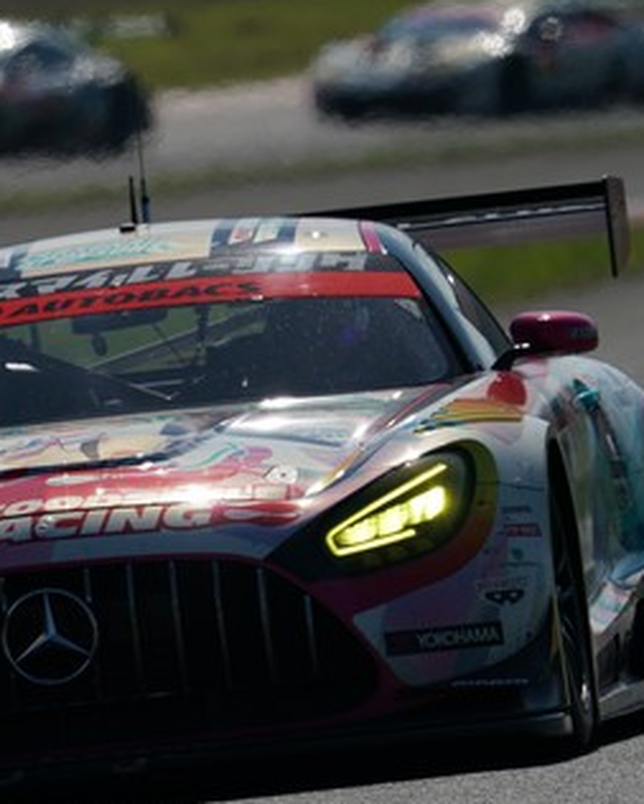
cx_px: -115
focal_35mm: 1282
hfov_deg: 1.2
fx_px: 30529
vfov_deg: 1.5
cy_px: 354
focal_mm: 600
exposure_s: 1/1600
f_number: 9
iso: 200
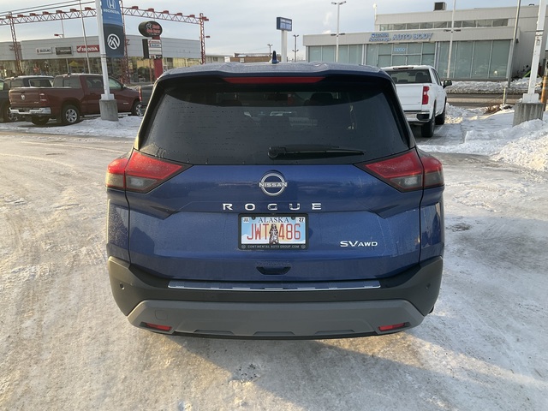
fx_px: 459
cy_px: 206
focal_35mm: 29
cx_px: 274
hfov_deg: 61.7
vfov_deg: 48.2
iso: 20
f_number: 1.8
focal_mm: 3
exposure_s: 1/219
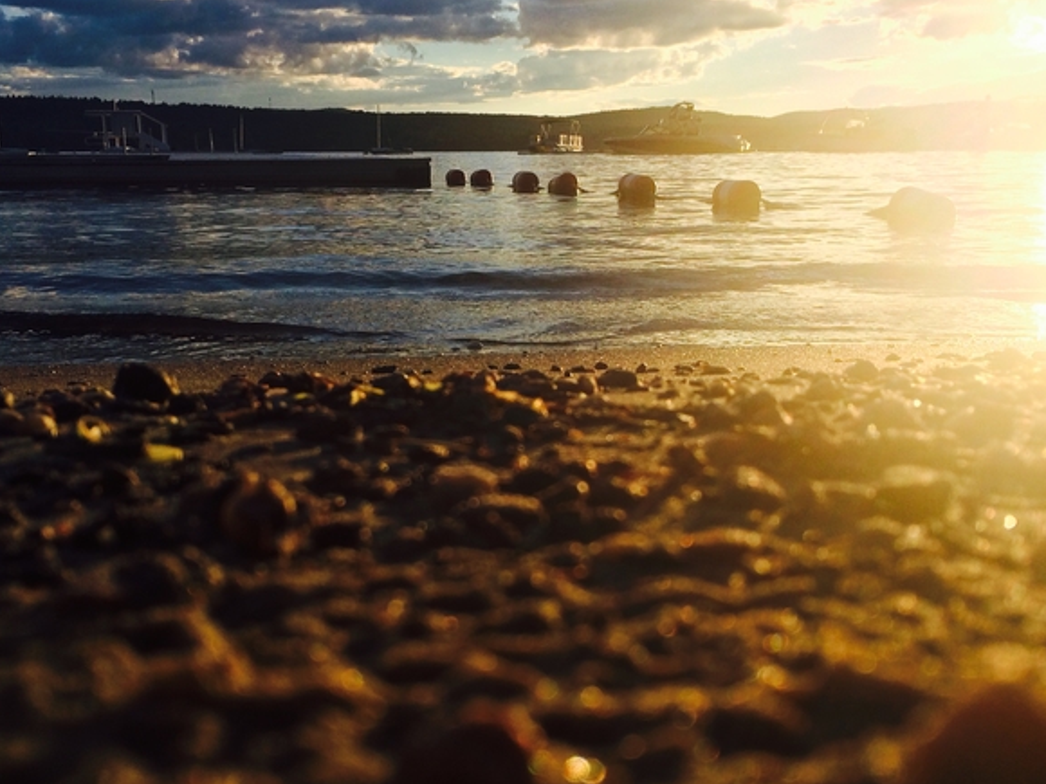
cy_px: 478
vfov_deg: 35.8
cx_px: 514
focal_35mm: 40
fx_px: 1209
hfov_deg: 46.8
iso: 32
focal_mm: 4.15
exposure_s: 1/2160
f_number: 2.2
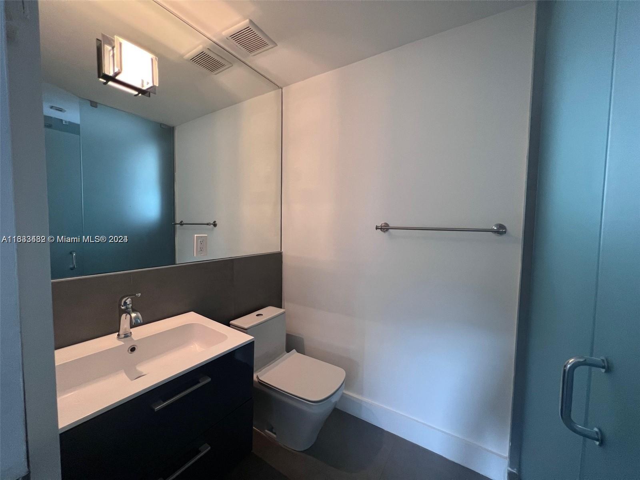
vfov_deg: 89.9
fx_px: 240
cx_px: 320
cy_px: 240
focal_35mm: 13
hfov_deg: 106.2
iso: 200
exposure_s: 1/60
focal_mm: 1.57
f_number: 1.8
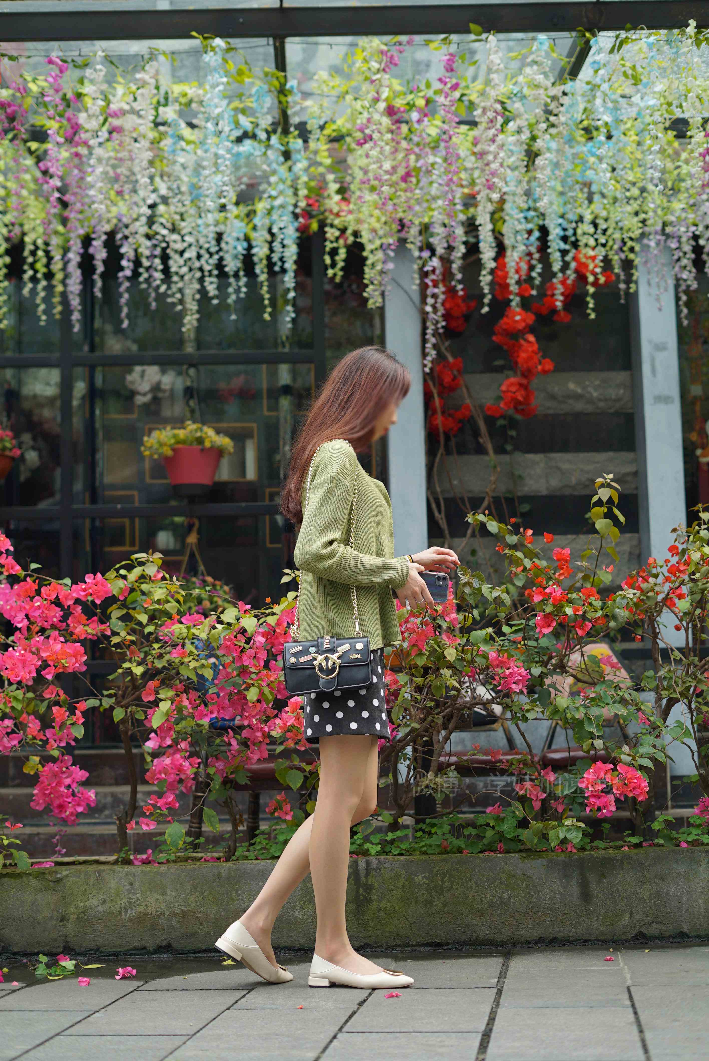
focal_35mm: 50
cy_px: 530
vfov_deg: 39.6
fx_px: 1475
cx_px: 354
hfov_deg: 27.0
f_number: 2.8
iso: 100
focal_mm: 50
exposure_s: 1/250
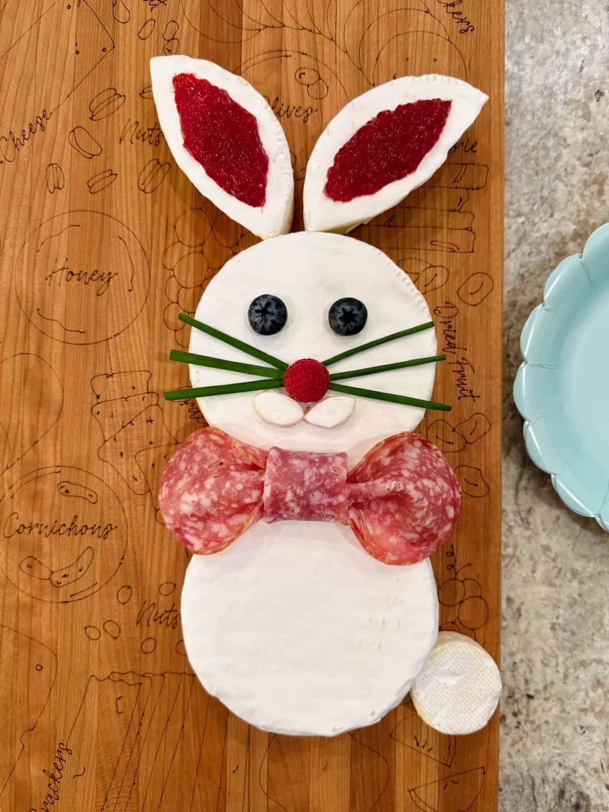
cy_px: 406
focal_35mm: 24
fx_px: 563
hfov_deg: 56.8
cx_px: 304
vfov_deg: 71.6
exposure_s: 1/120
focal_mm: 6.8
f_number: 1.8
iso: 125
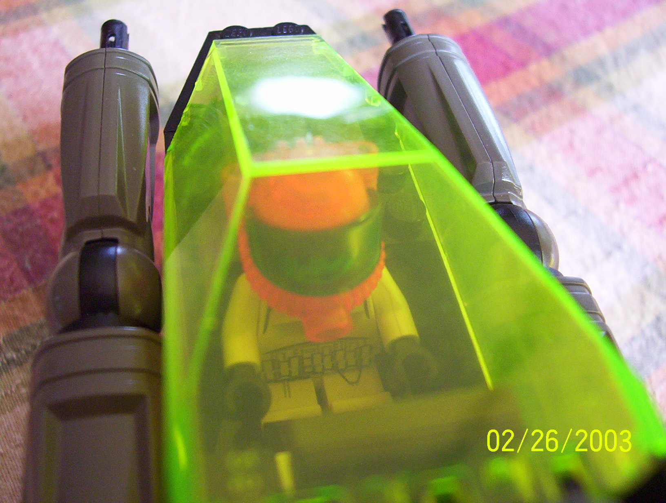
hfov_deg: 43.8
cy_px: 252
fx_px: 829
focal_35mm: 43
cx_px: 333
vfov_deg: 33.7
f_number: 2.73
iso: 200
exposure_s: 1/28.7
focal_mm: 5.77
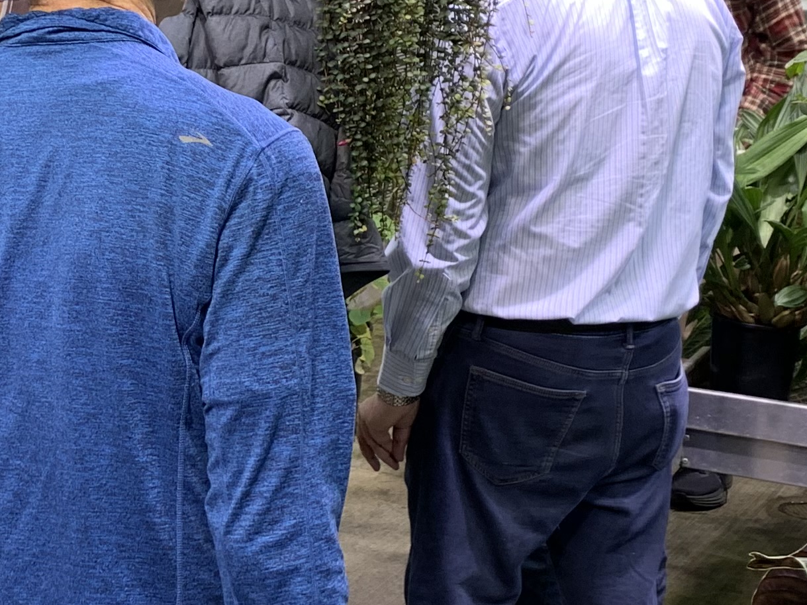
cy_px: 221
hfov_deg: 22.1
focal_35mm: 86
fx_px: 2005
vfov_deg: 17.1
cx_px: 53
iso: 50
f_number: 1.8
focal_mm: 4.25
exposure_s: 1/120
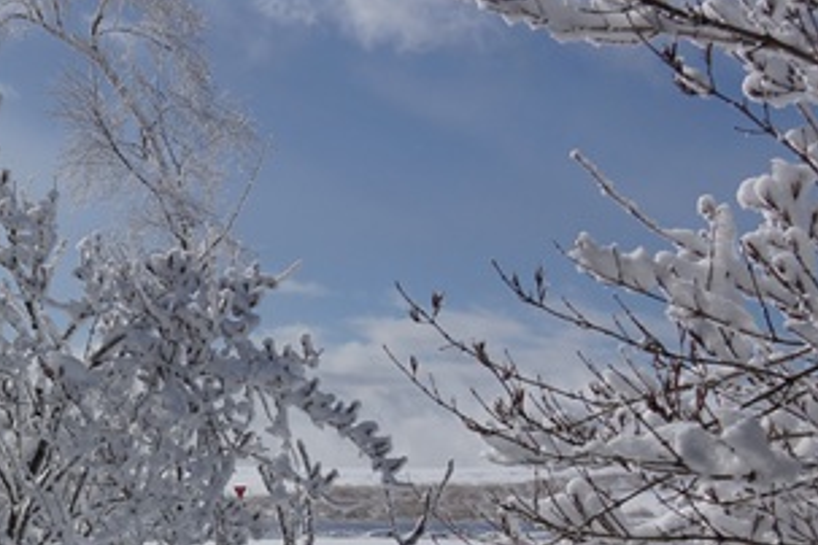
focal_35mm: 89
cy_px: 550
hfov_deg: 21.7
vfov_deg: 15.1
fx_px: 2022
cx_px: -76
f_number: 9
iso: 100
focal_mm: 18
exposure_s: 1/1250
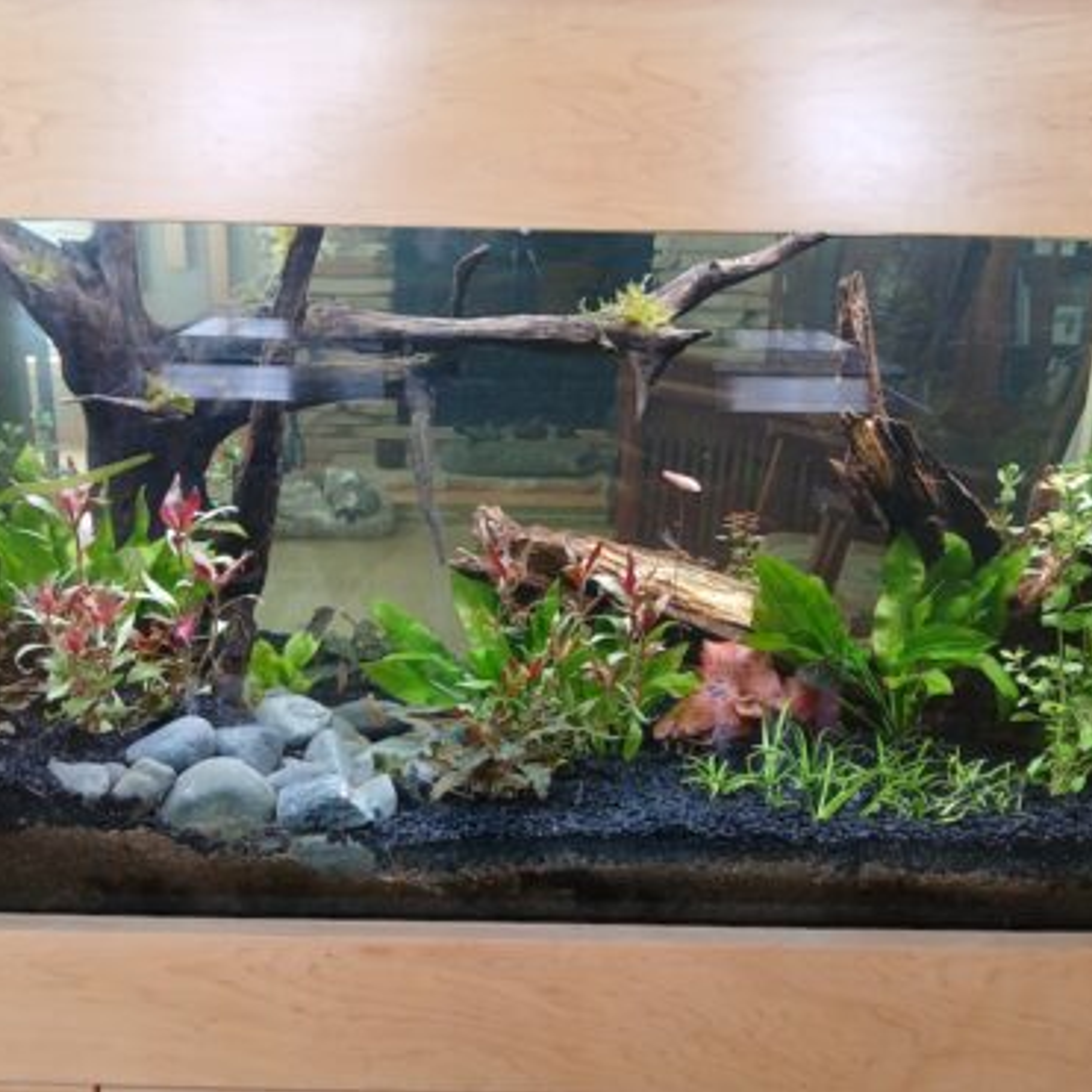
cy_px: 543
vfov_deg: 52.5
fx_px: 1106
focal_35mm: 31
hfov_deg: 52.5
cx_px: 530
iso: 200
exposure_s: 1/60
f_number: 1.8
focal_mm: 3.98
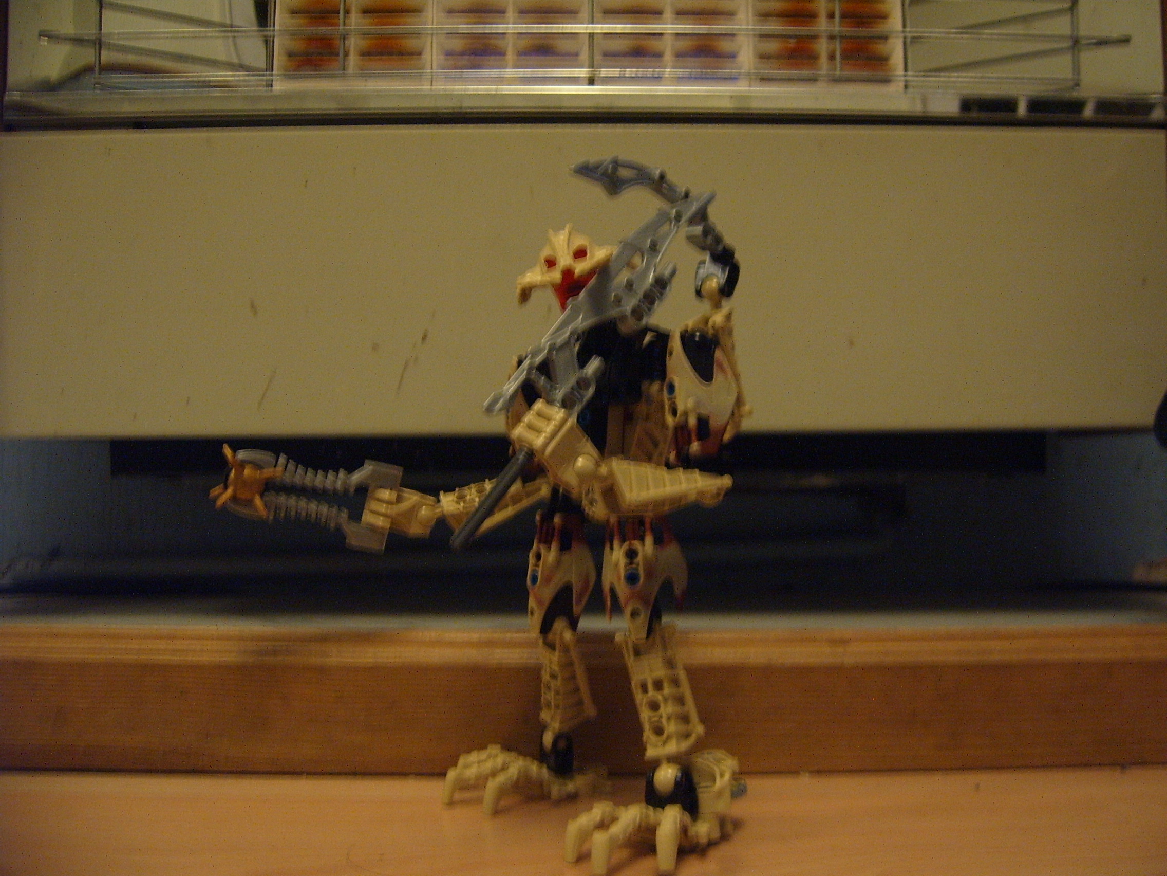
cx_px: 584
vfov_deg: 38.7
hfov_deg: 50.1
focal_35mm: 37
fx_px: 1247
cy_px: 438
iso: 141
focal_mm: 6.2
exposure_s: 1/3
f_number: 2.9
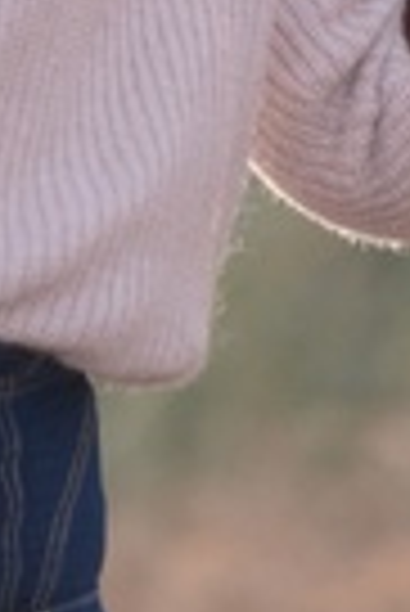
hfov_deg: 1.5
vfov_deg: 2.2
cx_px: 88
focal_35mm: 937
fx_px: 15966
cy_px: -405
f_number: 5
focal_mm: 155
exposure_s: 1/200
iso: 400
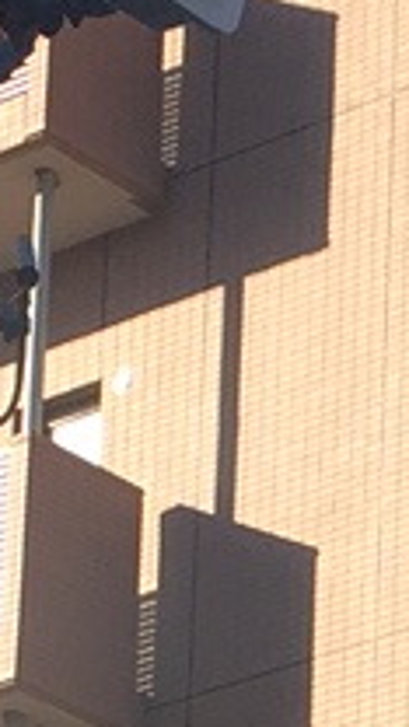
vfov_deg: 8.4
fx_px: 4781
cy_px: 1209
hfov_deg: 4.7
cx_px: 1115
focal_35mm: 248
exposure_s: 1/1163
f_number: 2.2
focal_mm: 4.15
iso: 32
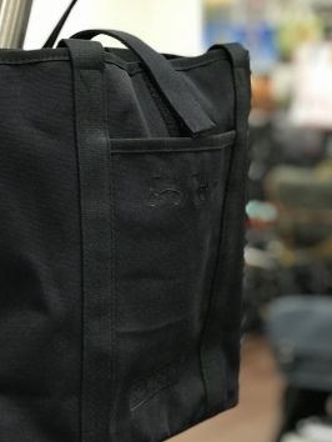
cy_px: 263
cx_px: 45
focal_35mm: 94
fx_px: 1201
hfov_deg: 15.6
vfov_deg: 20.8
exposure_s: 1/50
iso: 200
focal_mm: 6.6
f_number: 2.8
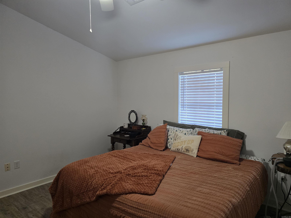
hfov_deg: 73.9
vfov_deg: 58.9
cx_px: 146
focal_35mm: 23
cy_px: 109
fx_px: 193
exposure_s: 1/60
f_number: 1.7
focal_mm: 6.3
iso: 640
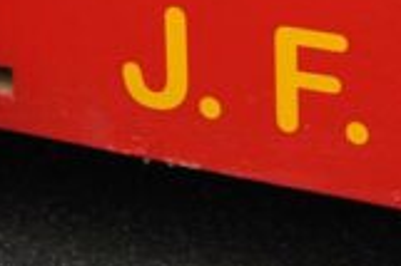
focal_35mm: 212
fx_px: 2360
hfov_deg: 9.5
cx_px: 528
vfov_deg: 6.3
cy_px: -288
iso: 200
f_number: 4.5
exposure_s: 1/80
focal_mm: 23
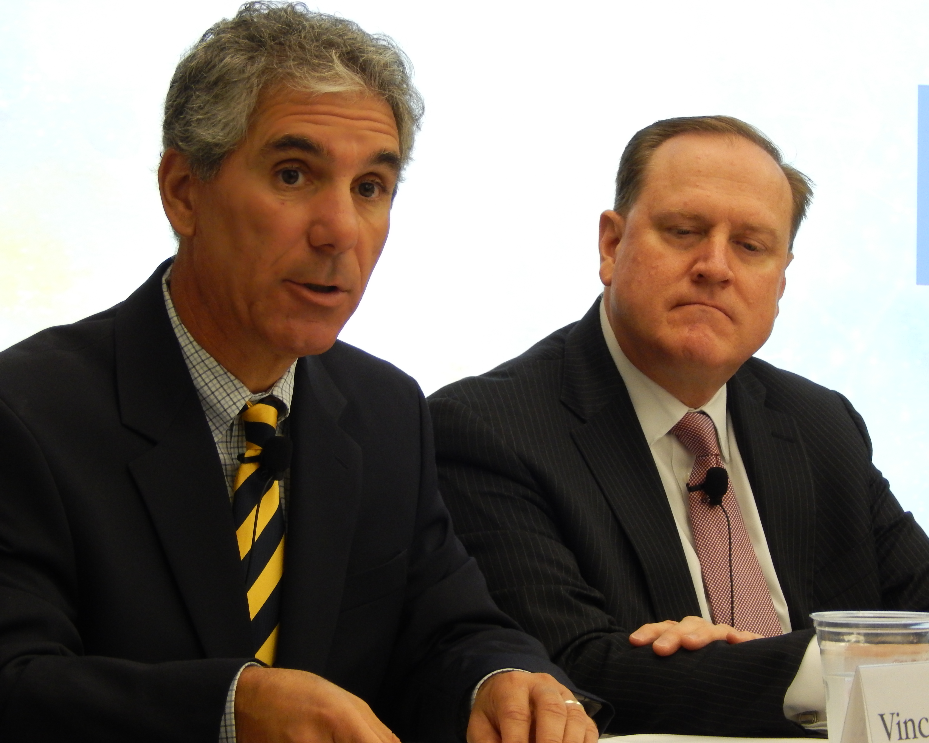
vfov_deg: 10.4
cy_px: 371
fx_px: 4069
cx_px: 496
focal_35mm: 148
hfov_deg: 13.0
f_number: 4.9
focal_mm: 25.3
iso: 400
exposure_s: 1/20
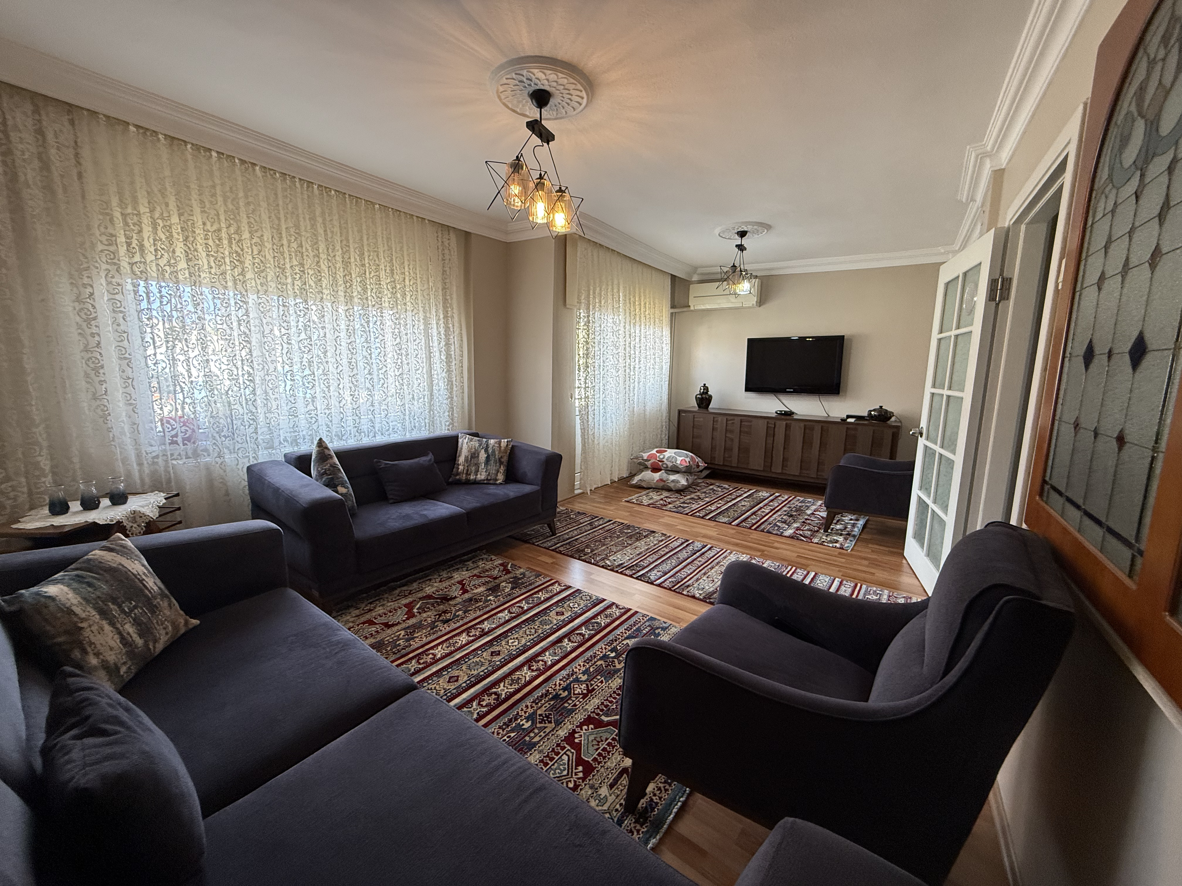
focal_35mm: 14
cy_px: 443
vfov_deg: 85.7
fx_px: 478
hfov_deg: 102.1
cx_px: 591
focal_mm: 2.22
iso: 200
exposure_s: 1/100
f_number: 2.2
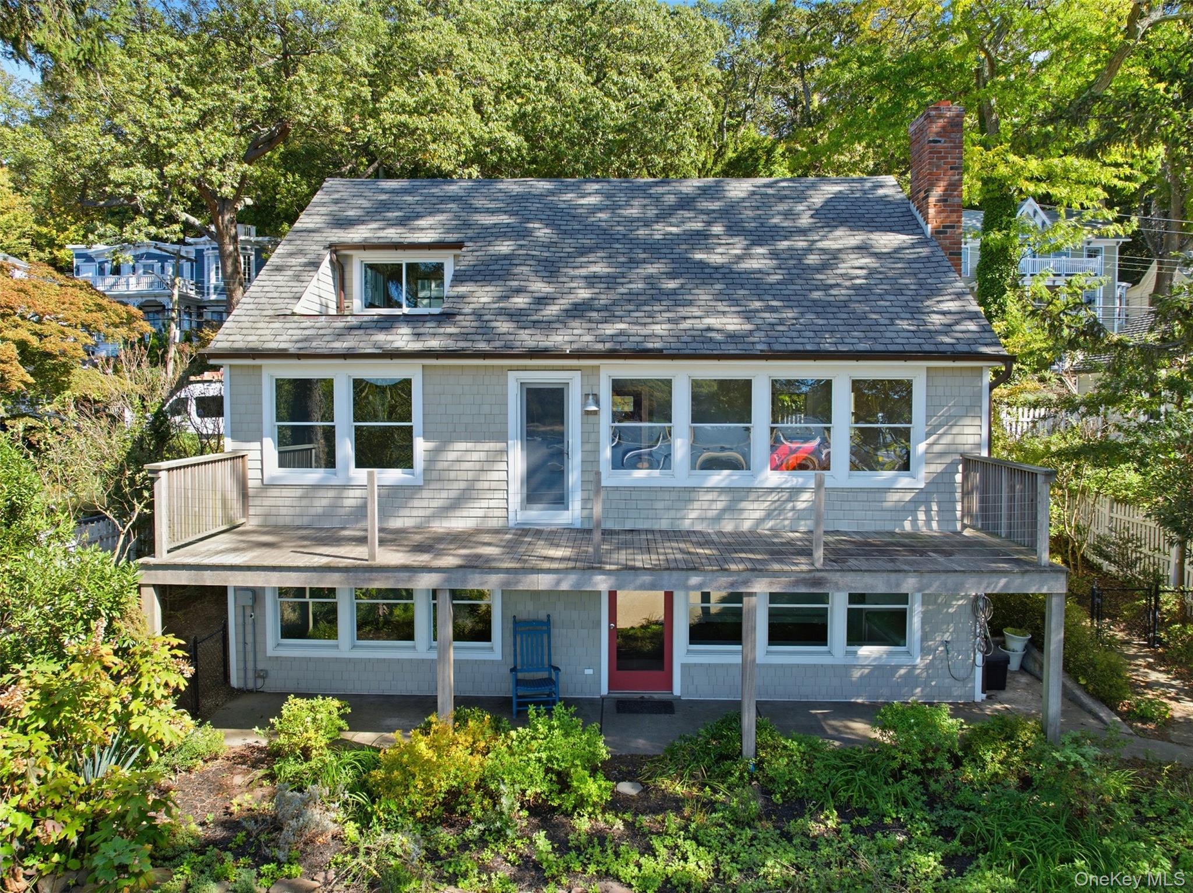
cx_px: 596
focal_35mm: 24
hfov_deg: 71.6
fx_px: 827
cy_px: 446
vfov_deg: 56.8
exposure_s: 1/800
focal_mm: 12.3
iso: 120
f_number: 2.8
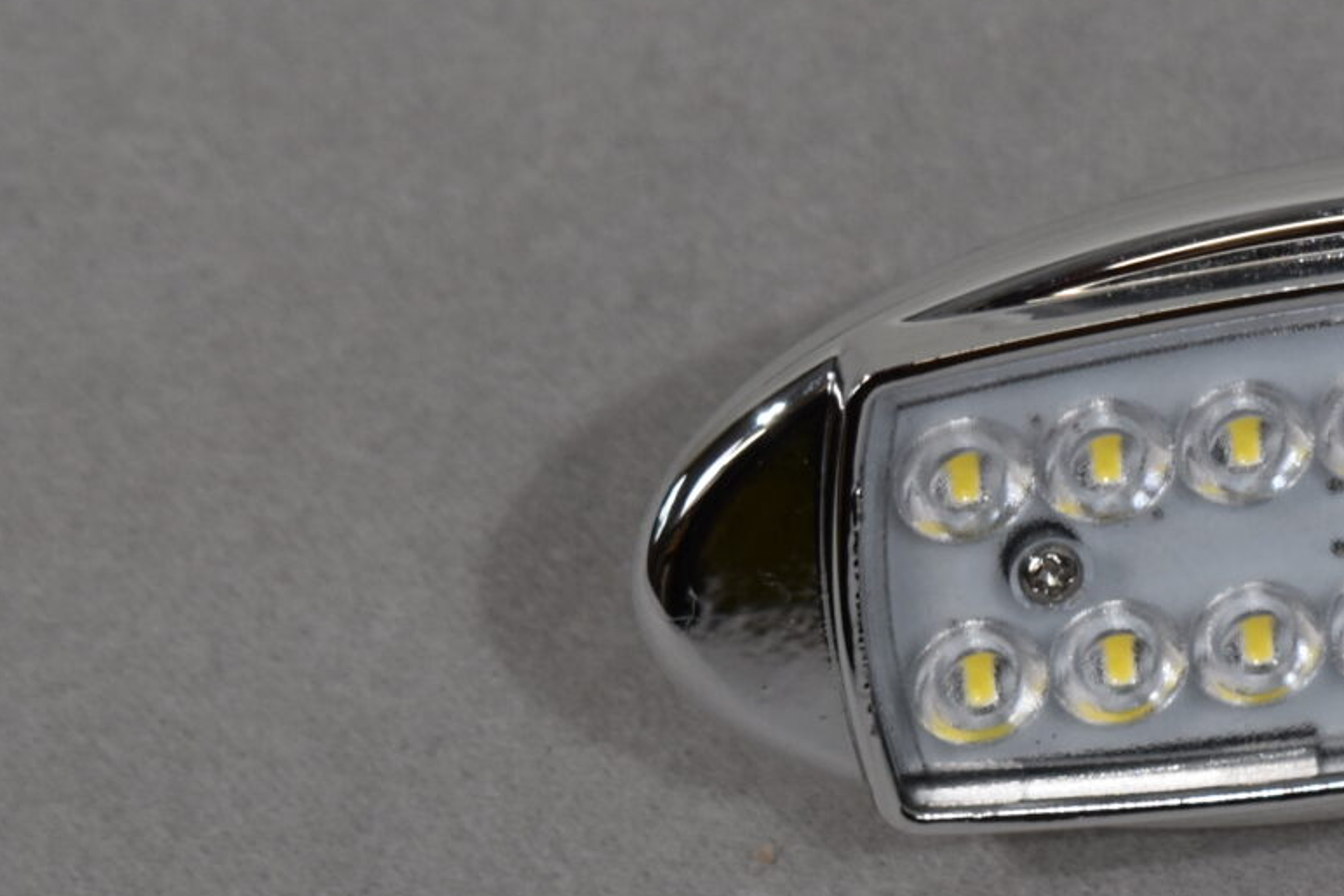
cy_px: 512
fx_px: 10218
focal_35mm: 274
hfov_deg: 7.4
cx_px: 1746
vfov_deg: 5.0
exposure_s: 1/125
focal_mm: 55
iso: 360
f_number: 5.6
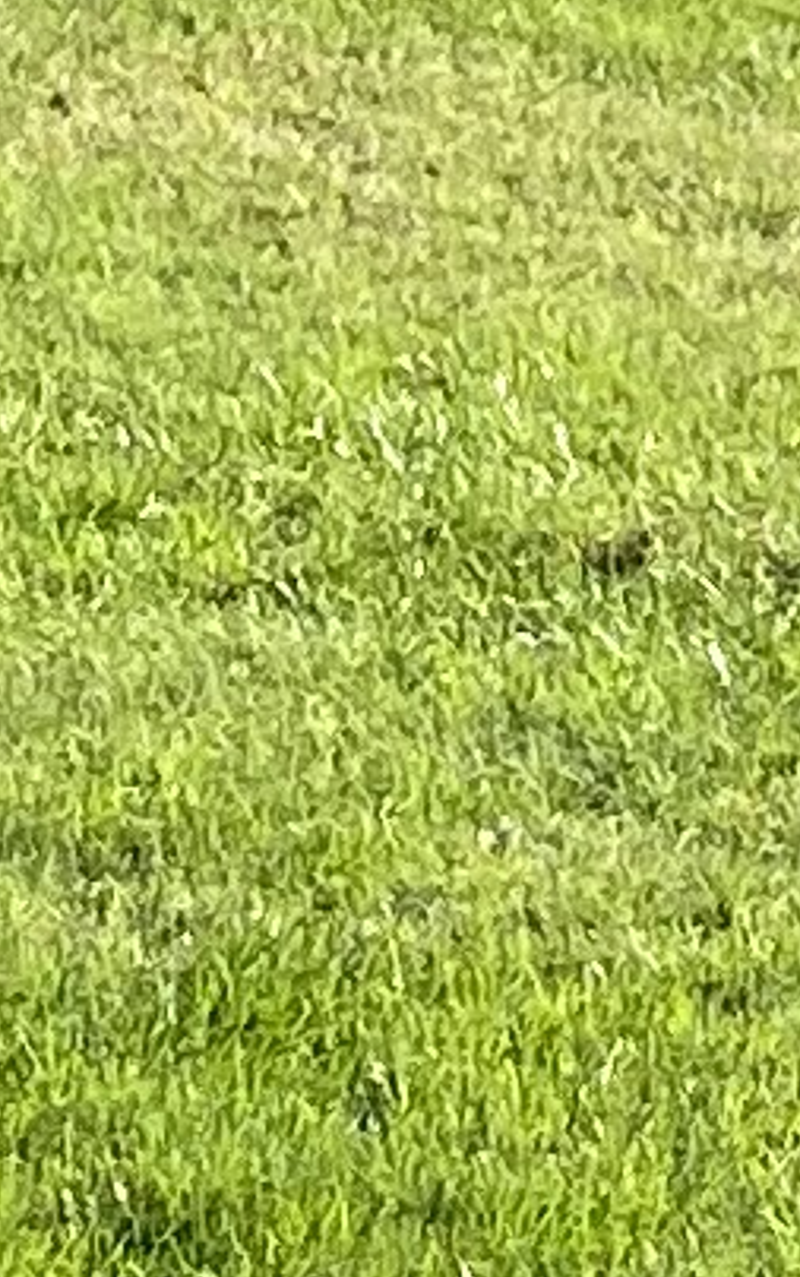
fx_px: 9580
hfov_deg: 4.8
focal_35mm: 275
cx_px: 658
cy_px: -1720
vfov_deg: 7.2
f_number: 1.8
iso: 32
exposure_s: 1/1779
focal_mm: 4.25
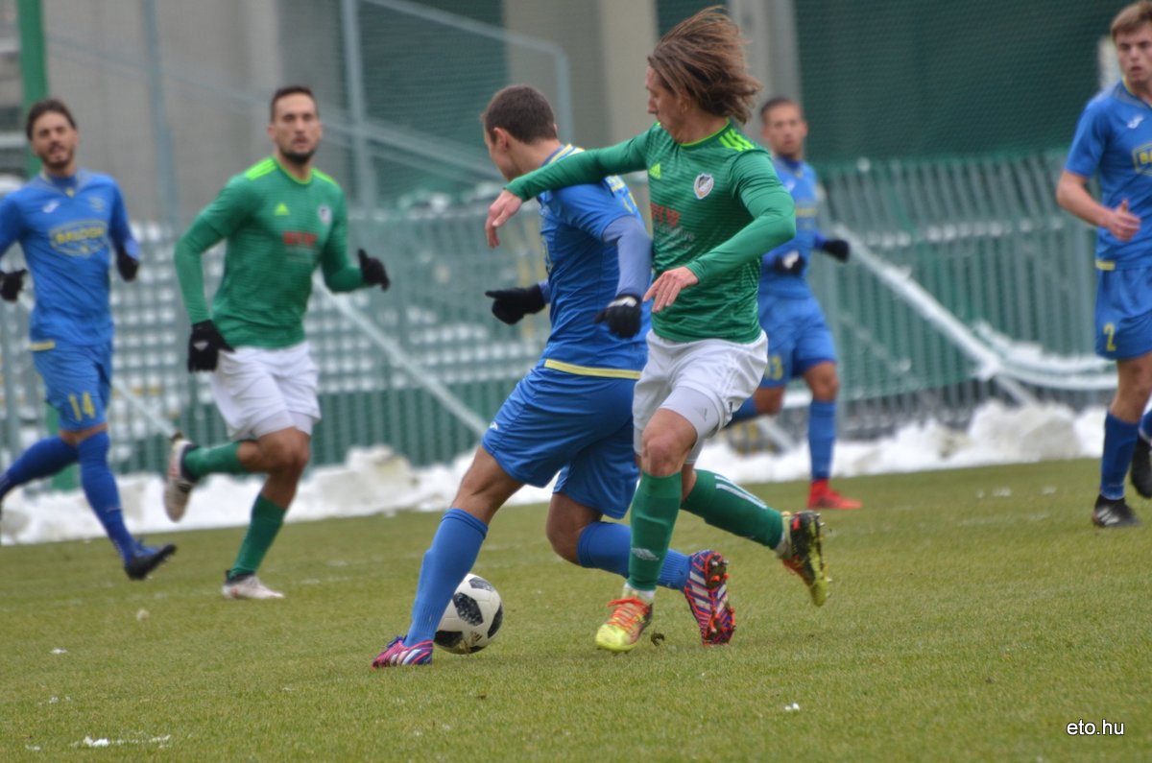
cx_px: 576
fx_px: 14371
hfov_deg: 4.6
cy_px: 382
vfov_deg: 3.0
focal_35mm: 450
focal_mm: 300
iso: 500
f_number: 5.6
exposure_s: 1/500
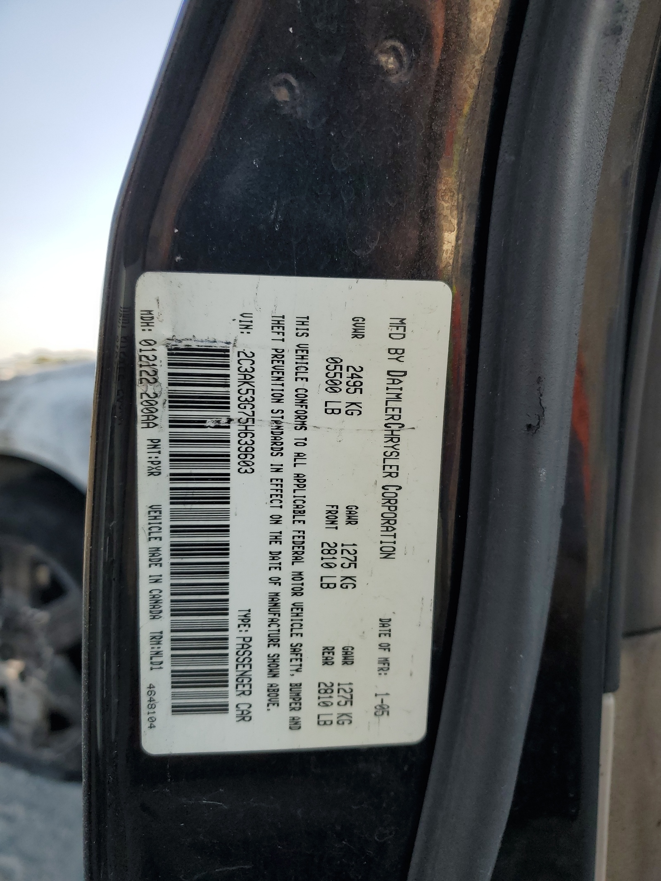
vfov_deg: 67.3
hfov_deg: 53.1
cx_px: 330
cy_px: 440
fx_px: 662
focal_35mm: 26
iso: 50
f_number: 1.5
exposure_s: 1/833
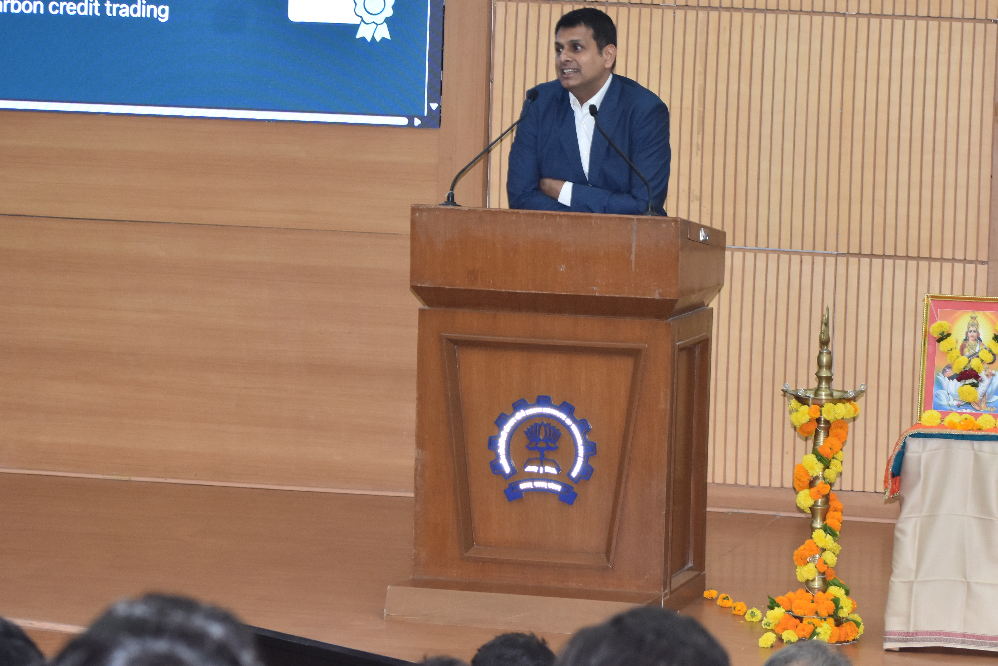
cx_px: 619
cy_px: 358
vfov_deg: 9.3
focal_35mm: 148
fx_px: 4093
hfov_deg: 13.9
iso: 1000
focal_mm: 75
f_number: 4.8
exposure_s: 1/60
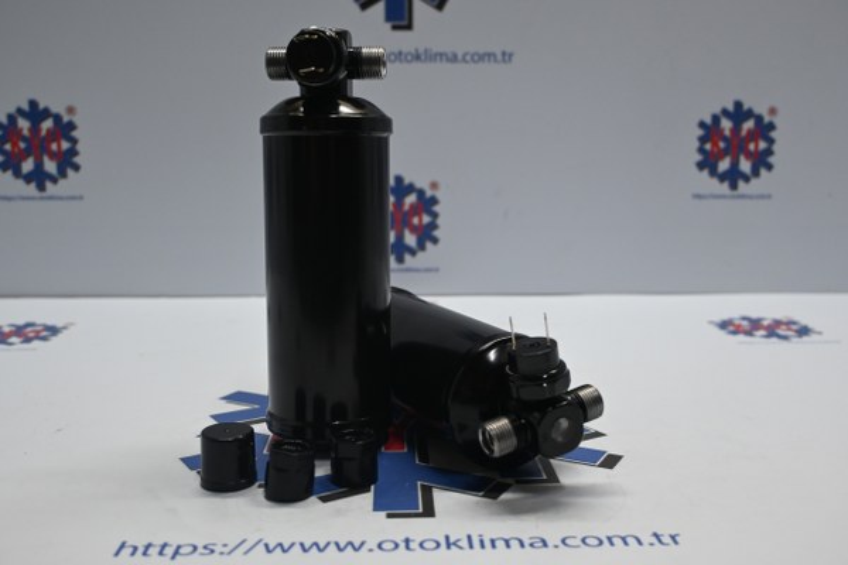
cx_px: 424
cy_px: 282
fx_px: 866
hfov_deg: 52.2
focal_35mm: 37
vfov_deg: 36.2
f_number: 4.2
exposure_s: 1/125
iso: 800
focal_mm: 24.5
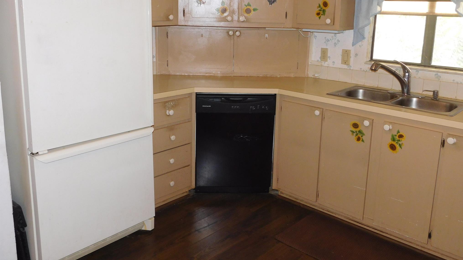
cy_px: 93
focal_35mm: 33
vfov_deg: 35.4
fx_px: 405
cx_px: 234
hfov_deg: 59.5
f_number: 3.2
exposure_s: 1/30
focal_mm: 5.3
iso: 200
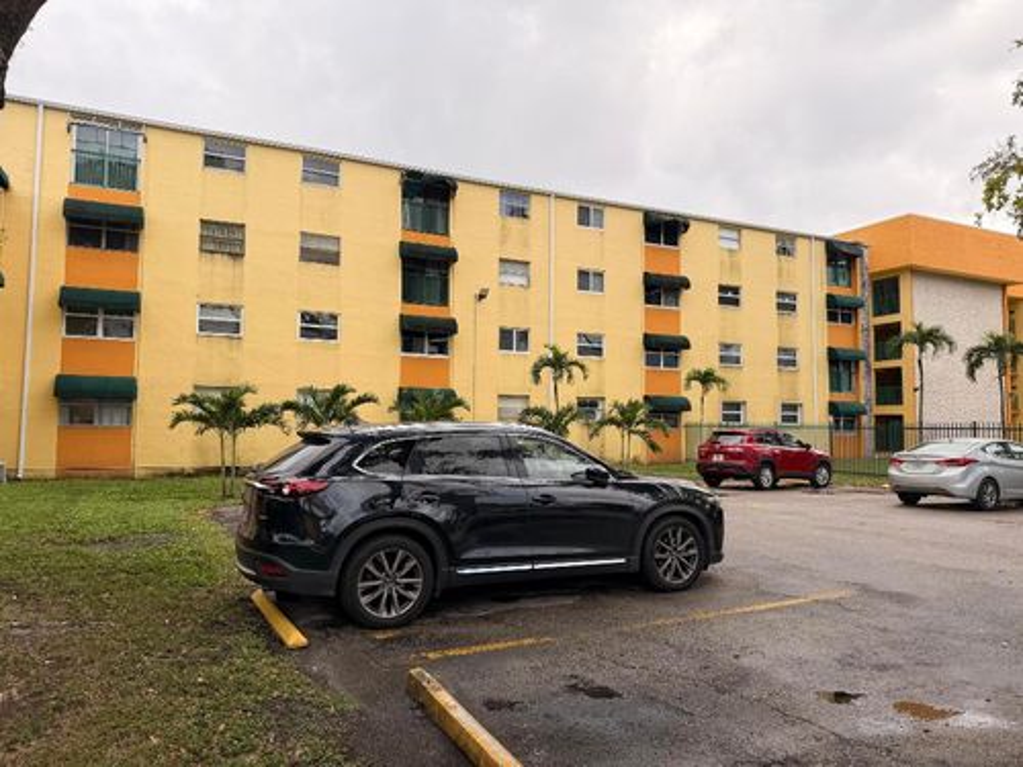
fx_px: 709
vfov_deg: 56.8
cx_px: 512
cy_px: 384
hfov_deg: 71.6
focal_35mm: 24
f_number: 1.78
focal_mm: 6.76
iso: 80
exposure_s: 1/1689
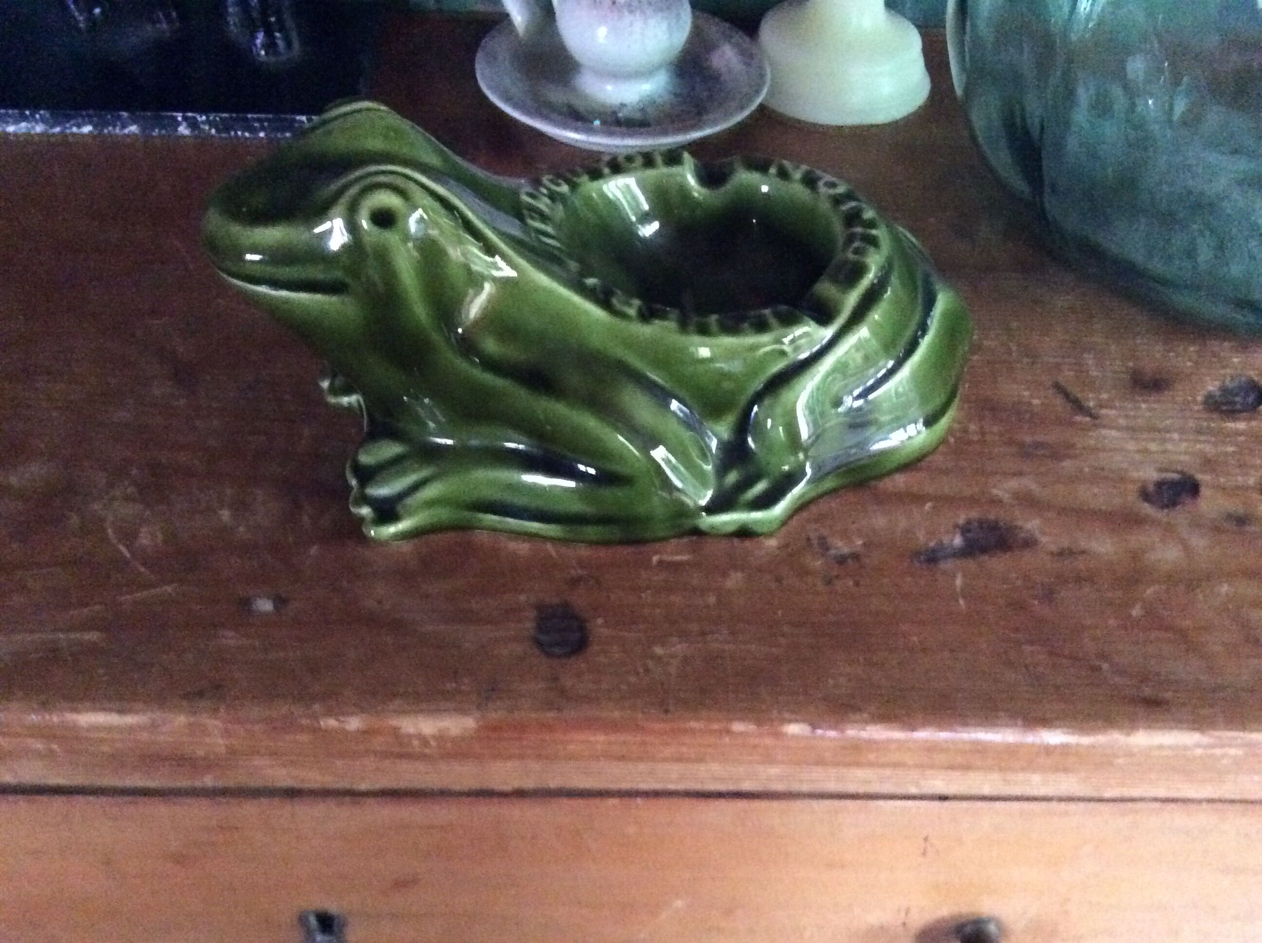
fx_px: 1165
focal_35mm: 32
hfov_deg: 56.9
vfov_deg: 44.1
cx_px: 631
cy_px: 472
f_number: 2.4
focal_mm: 3.3
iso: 800
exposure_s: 1/17
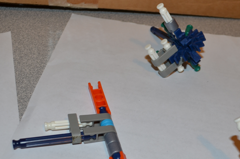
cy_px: 124
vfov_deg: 23.8
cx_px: 148
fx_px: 373
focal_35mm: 56
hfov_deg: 35.5
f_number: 5.6
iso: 200
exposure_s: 1/30
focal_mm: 20
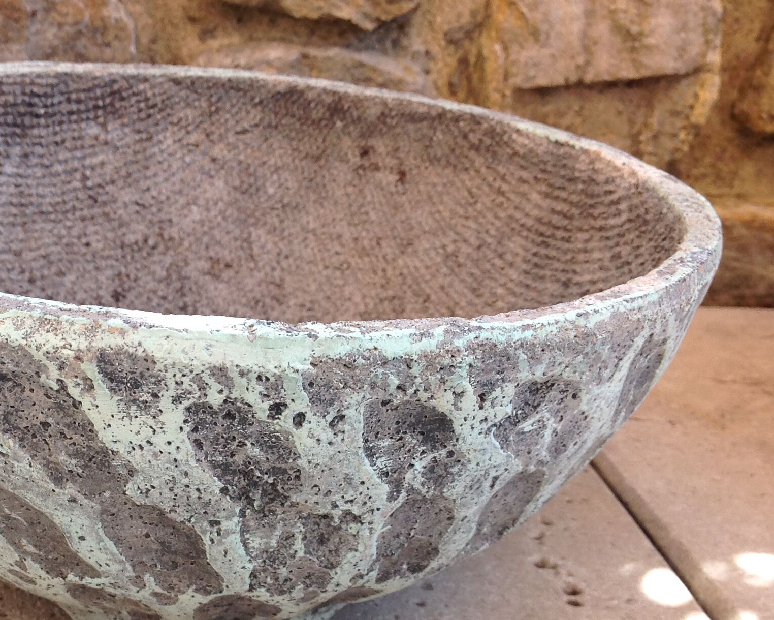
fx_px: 1329
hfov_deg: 31.8
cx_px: 186
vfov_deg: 26.2
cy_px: 392
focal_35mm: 58
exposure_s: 1/162
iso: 50
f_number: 2.4
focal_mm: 4.28
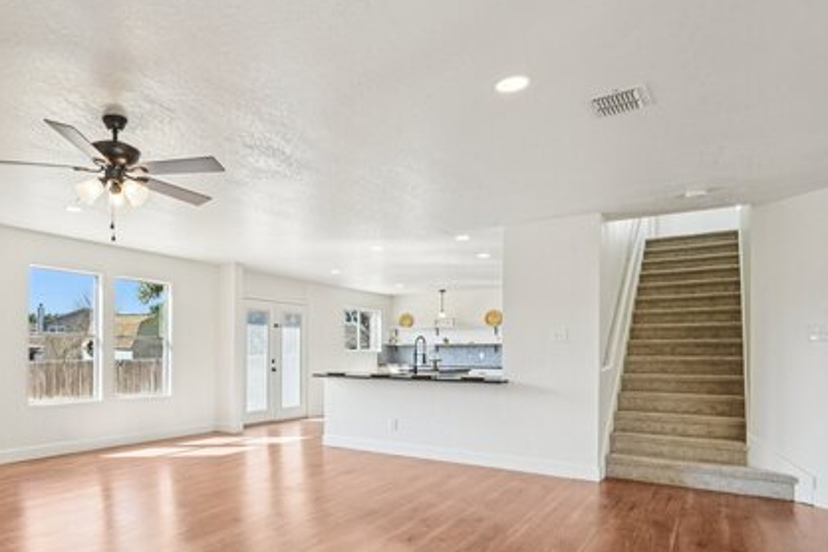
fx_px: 529
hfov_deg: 73.5
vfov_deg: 54.4
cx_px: 268
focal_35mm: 23
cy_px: 350
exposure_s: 1/200
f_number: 8
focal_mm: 15
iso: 800
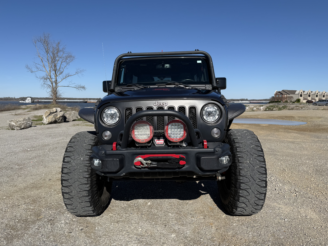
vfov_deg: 56.8
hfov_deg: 71.6
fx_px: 227
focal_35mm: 24
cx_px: 164
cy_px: 123
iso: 80
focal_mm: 6.76
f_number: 1.78
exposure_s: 1/5714
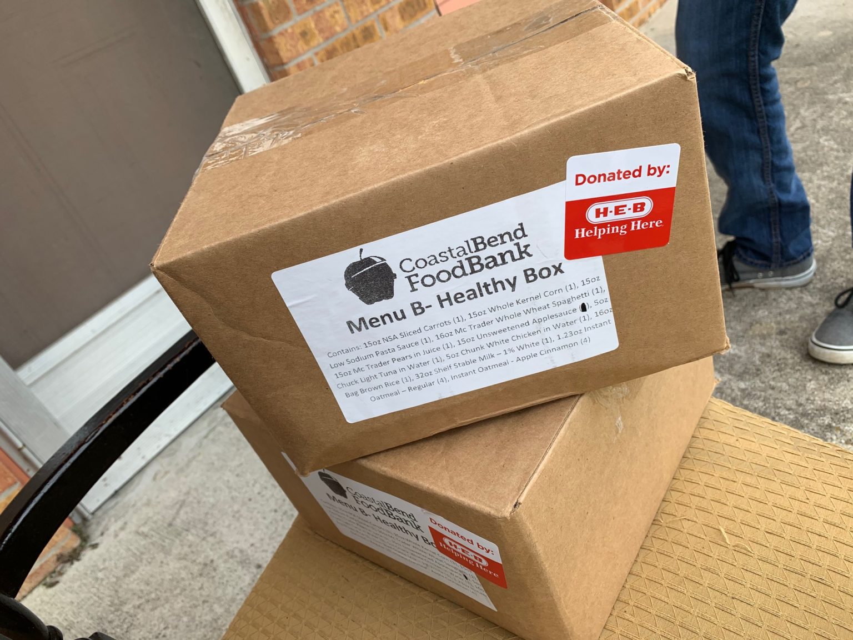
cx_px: 426
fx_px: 641
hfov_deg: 67.3
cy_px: 320
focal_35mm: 26
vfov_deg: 53.1
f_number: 1.8
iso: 25
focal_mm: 4.25
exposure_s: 1/125
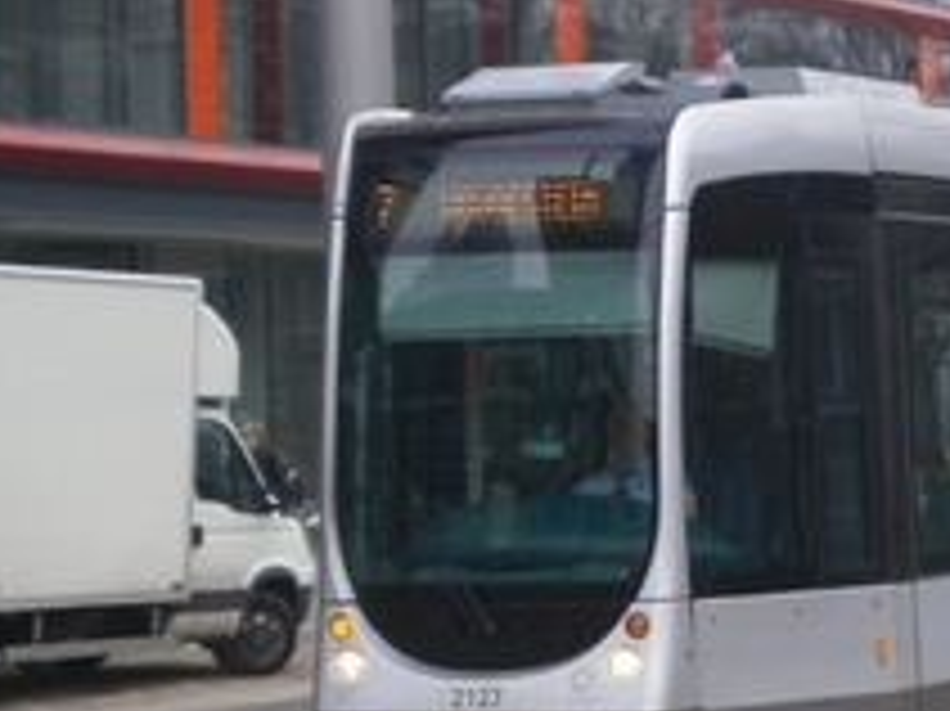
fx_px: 4608
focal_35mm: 168
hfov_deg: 11.6
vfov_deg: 8.8
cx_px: 950
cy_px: 428
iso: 100
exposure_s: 1/125
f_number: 4.2
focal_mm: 10.3
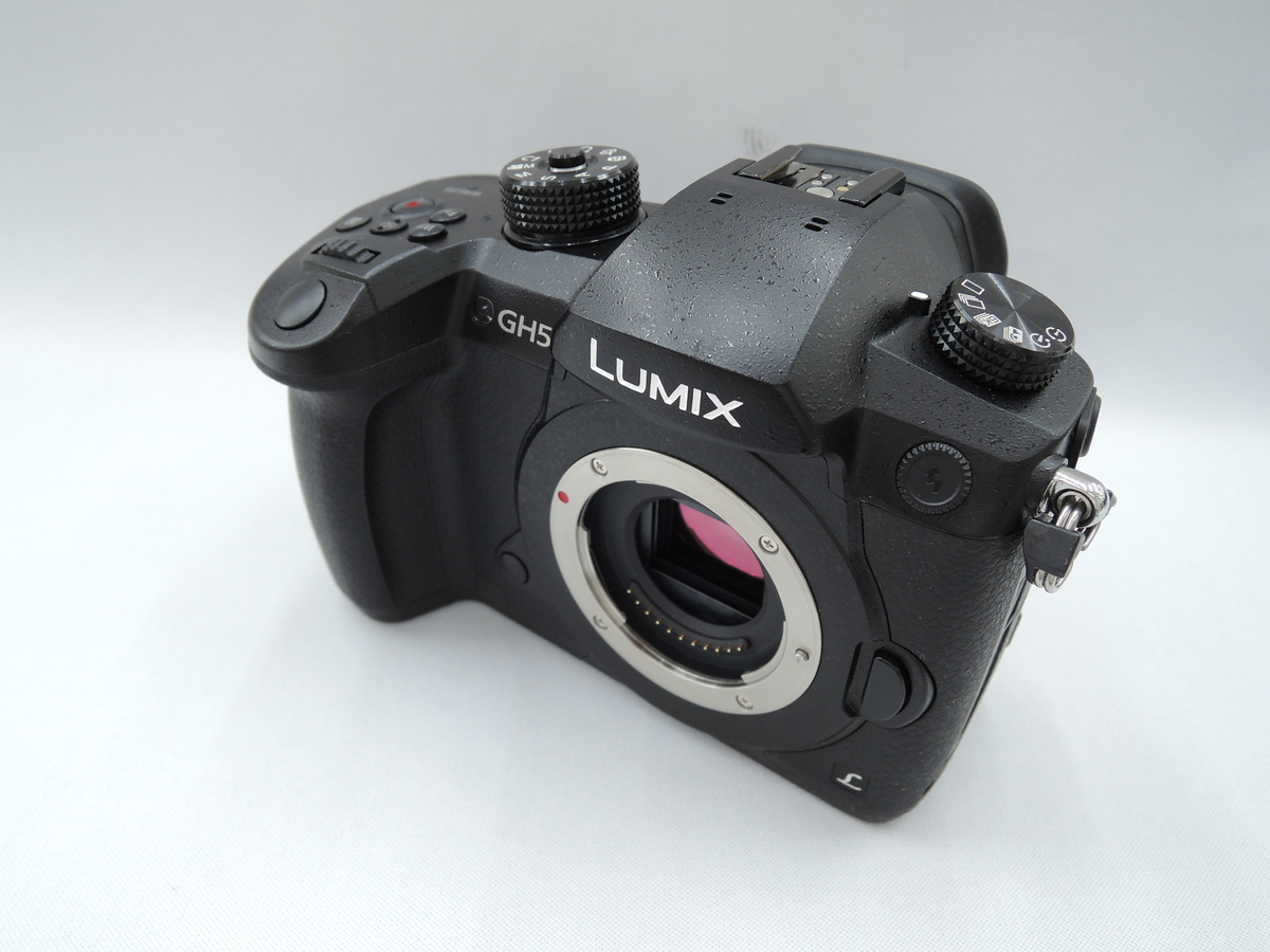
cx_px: 635
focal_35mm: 24
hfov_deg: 71.6
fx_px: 881
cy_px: 476
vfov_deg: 56.8
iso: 110
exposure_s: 1/30
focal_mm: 5.1
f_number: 2.8
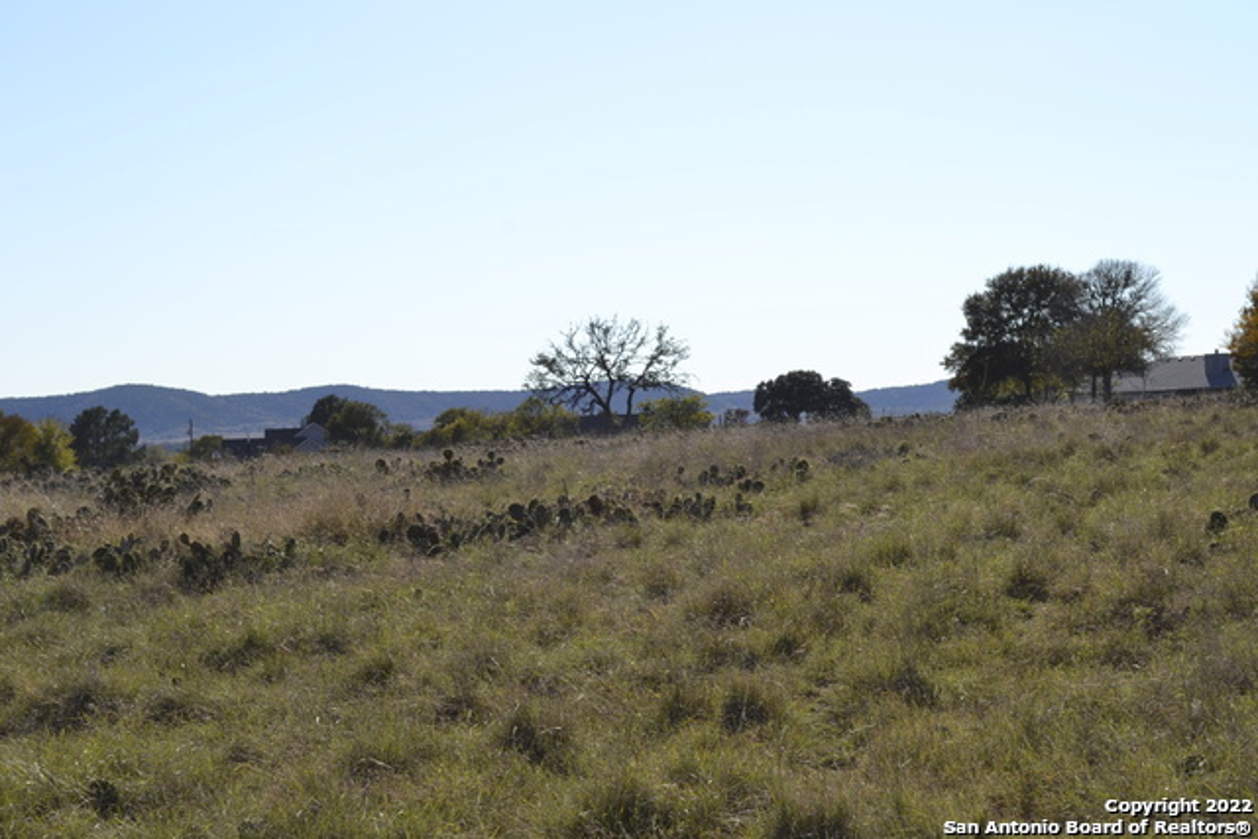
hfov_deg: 24.6
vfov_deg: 16.6
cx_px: 629
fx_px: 2883
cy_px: 420
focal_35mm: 82
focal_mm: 55
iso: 100
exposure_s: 1/200
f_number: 11
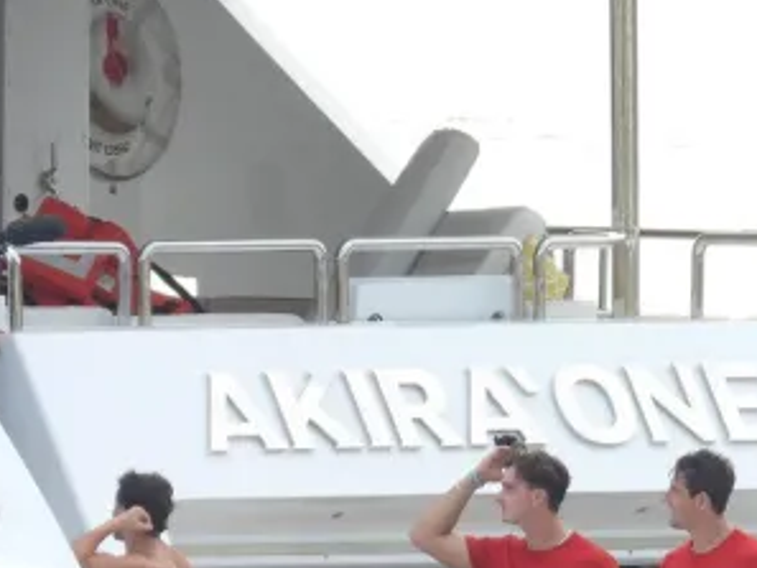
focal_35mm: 2380
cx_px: 716
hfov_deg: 0.8
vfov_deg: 0.6
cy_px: 614
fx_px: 52068
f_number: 5.6
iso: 200
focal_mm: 167
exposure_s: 1/400
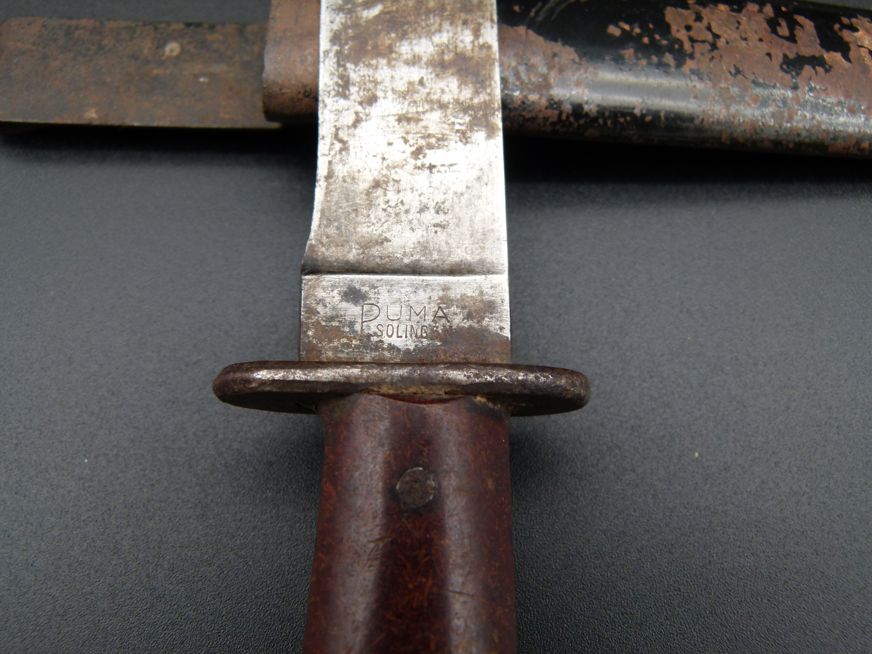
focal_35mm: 35
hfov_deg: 52.6
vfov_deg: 40.7
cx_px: 436
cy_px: 327
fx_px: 882
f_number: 3.1
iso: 125
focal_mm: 6.3
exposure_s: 1/60
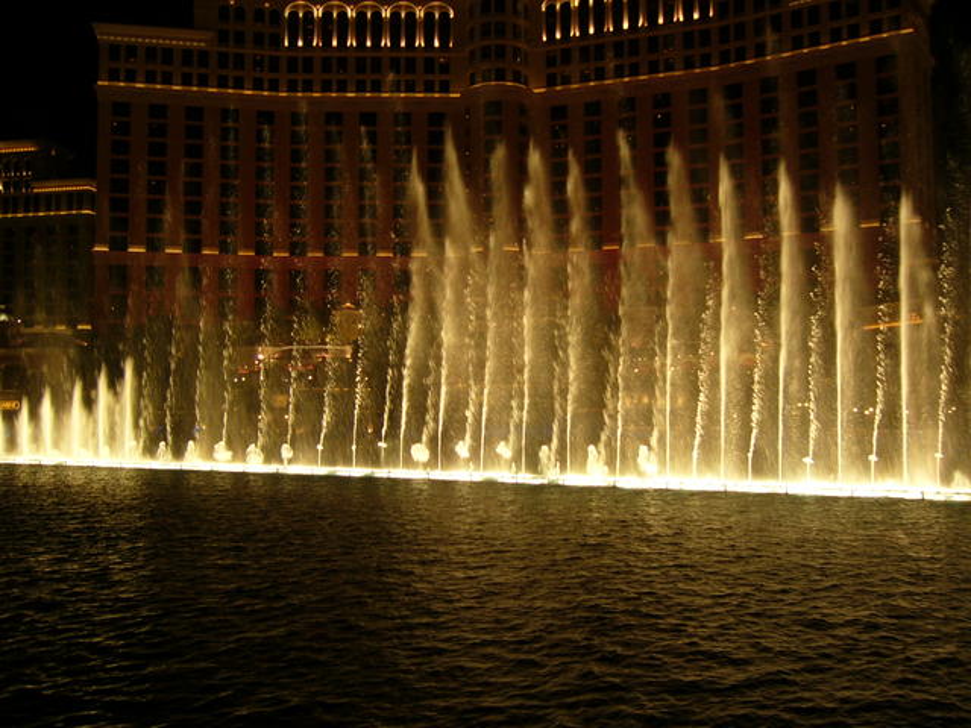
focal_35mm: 35
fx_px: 982
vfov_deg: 40.7
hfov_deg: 52.6
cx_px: 486
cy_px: 364
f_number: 2.8
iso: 150
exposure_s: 1/13
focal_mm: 5.8
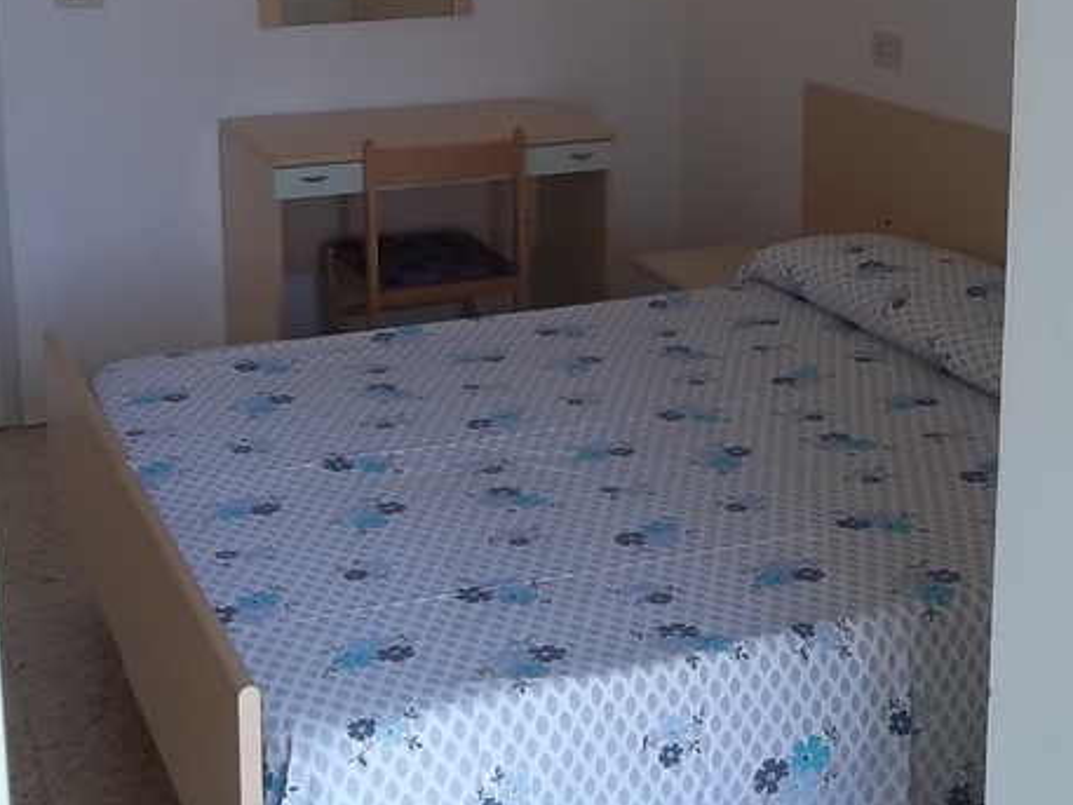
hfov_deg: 34.1
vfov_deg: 25.7
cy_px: 162
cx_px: 704
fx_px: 1736
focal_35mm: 56
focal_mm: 5.7
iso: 80
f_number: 2.9
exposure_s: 1/60
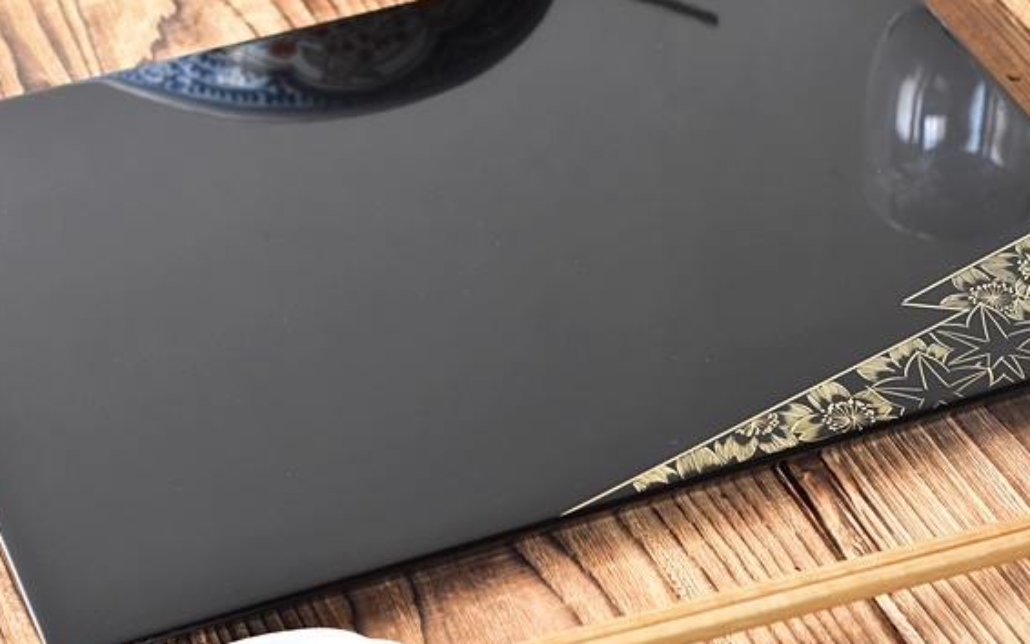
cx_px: 502
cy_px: 250
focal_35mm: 119
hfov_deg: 17.6
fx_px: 3333
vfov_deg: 11.0
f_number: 6.3
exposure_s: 1/2.5
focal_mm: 55
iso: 800
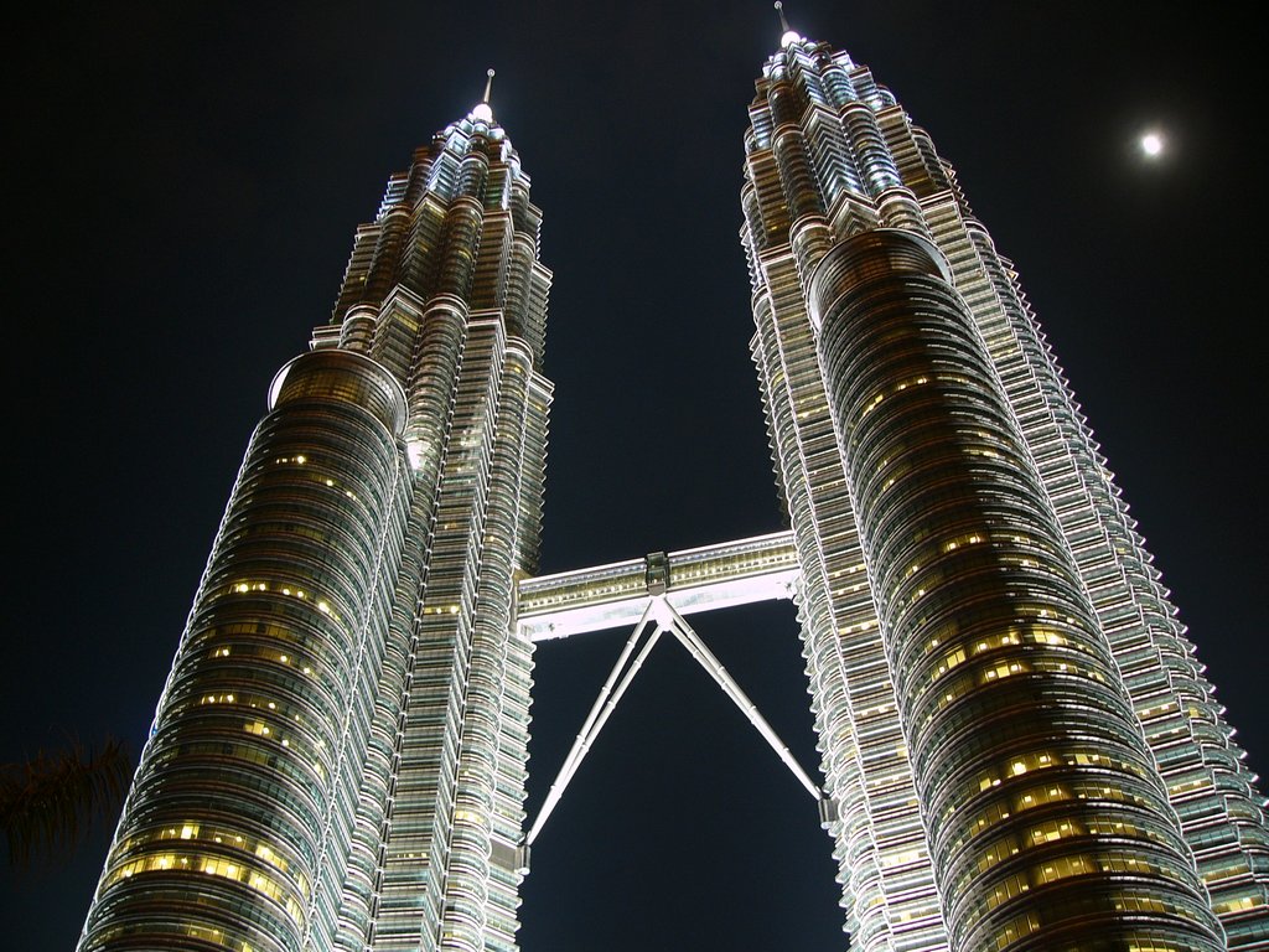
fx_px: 1320
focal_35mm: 36
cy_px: 476
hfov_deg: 51.4
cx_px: 634
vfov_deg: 39.7
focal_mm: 6
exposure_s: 1
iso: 50
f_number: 2.8
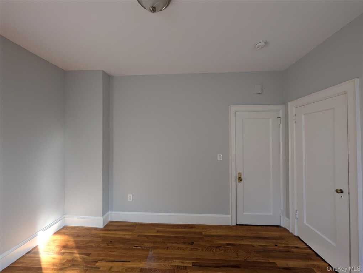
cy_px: 136
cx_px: 182
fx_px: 126
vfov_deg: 94.6
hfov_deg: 110.5
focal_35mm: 12
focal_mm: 2.02
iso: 52
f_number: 1.7
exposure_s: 1/96.9
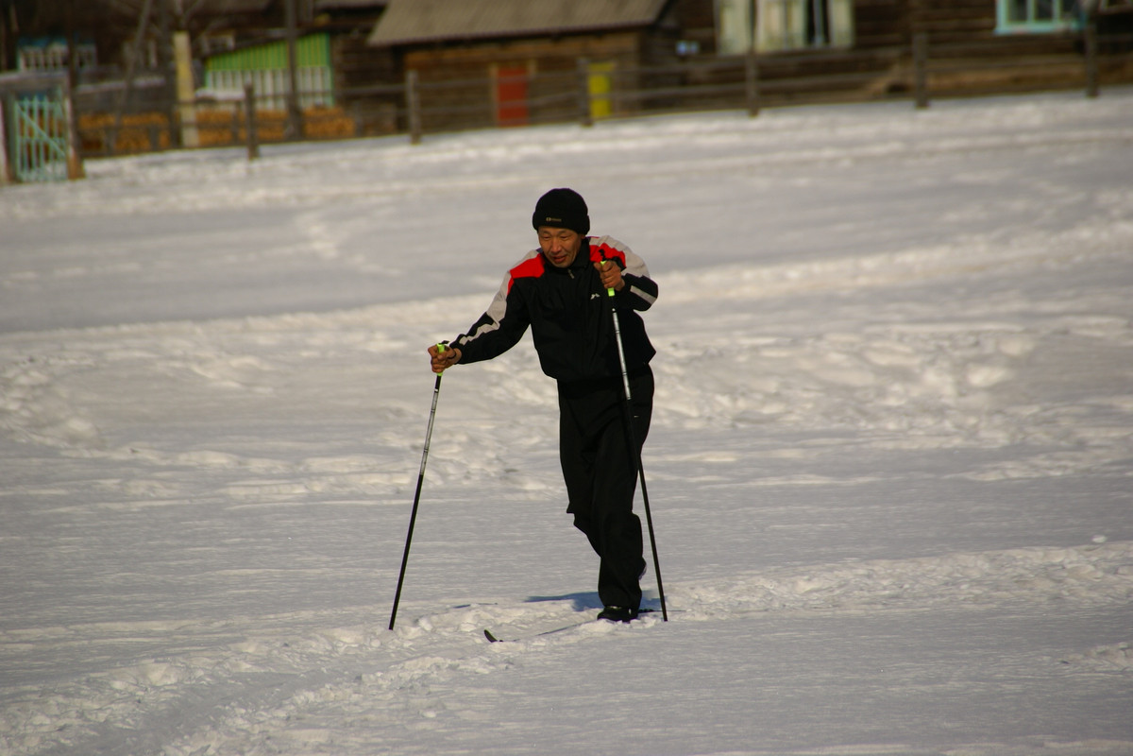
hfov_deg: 5.5
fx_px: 11801
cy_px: 378
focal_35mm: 375
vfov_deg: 3.7
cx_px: 566
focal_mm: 250
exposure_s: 1/1250
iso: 100
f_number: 6.3
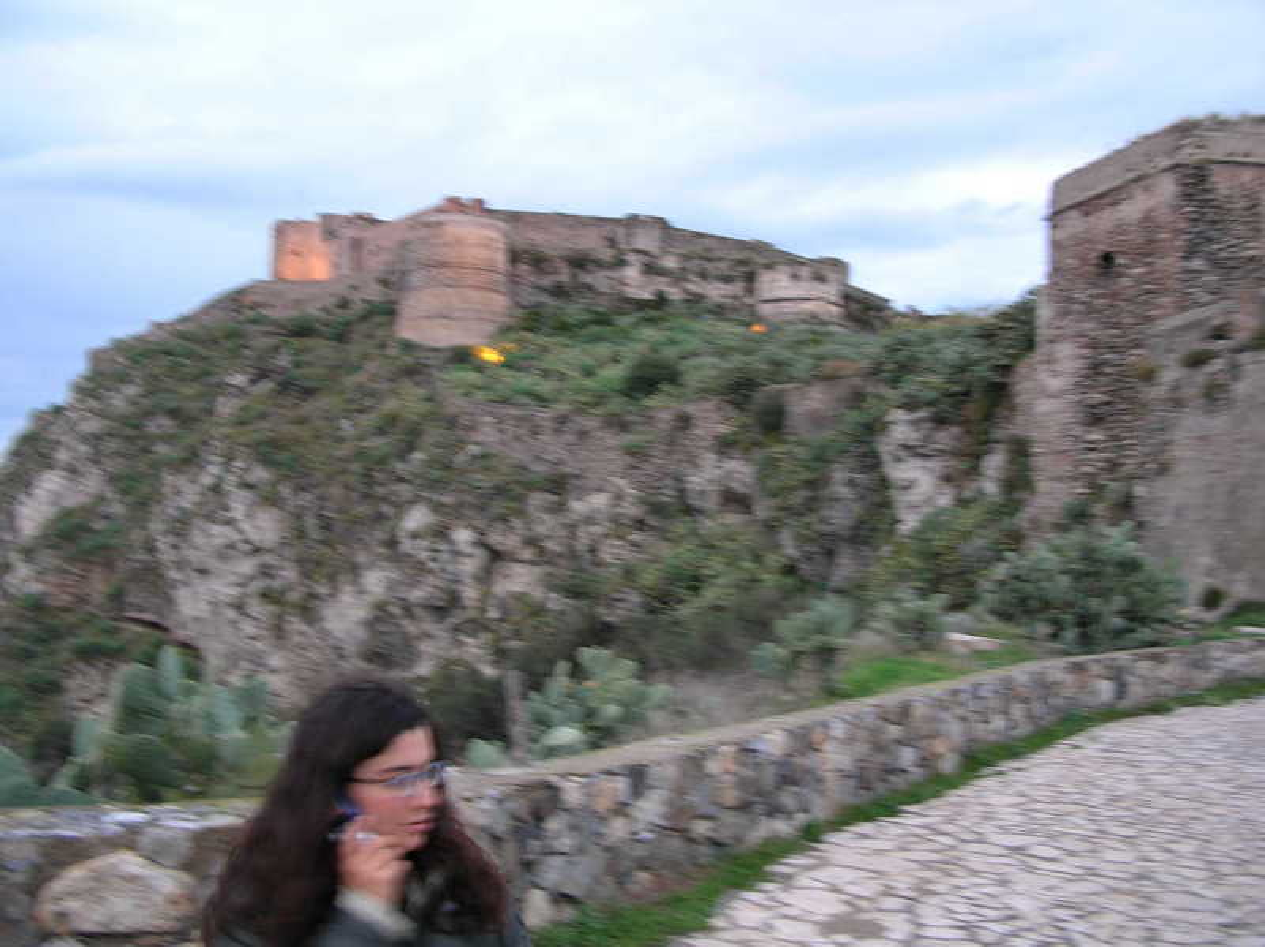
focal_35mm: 36
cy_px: 474
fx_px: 1315
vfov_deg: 39.6
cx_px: 632
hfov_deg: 51.4
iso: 50
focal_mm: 6
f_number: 2.7
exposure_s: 1/6.9
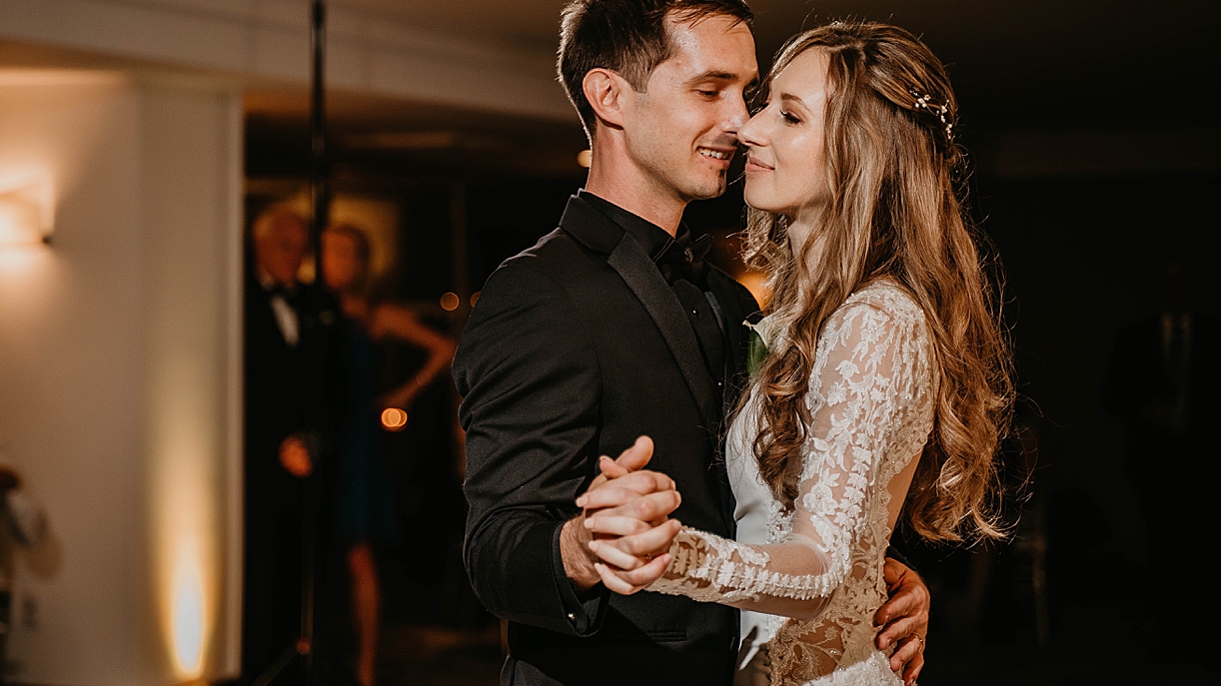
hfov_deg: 23.7
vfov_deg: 13.4
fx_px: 2913
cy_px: 299
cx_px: 529
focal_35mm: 90
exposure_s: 1/250
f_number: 2.8
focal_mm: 75
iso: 640
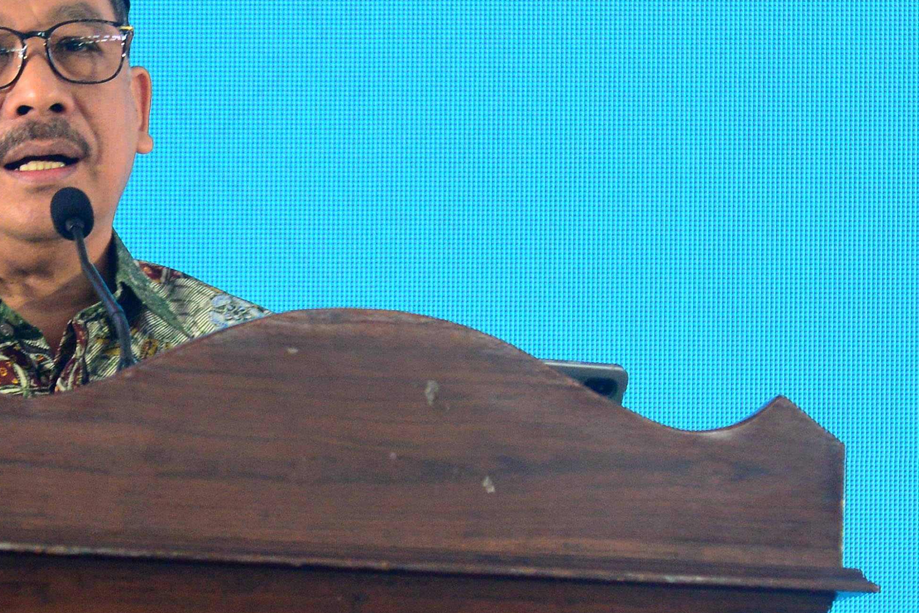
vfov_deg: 2.9
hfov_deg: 4.3
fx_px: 12282
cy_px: 457
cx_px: -111
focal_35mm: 481
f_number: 5.6
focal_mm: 155
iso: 2500
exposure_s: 1/100
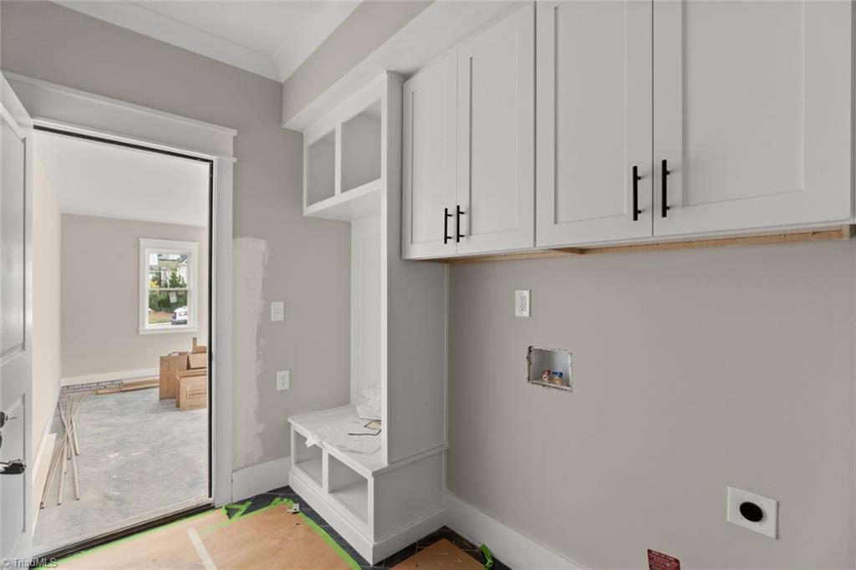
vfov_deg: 73.7
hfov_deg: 96.8
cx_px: 428
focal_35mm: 16
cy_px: 285
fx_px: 380
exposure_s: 1/8
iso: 800
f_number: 8
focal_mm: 16
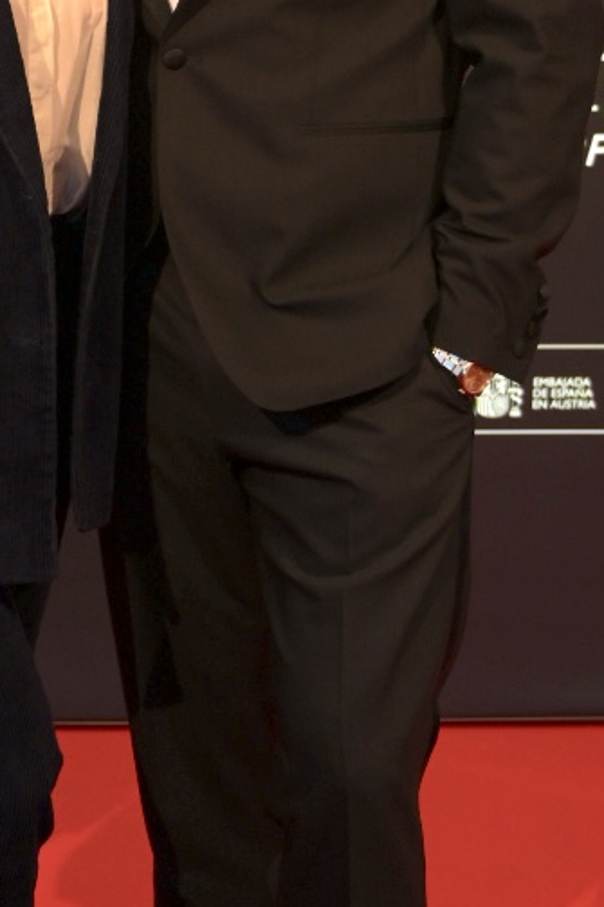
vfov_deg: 17.6
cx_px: -206
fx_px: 2921
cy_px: 368
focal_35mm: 116
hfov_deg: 11.5
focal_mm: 36
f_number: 4
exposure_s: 1/200
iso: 320
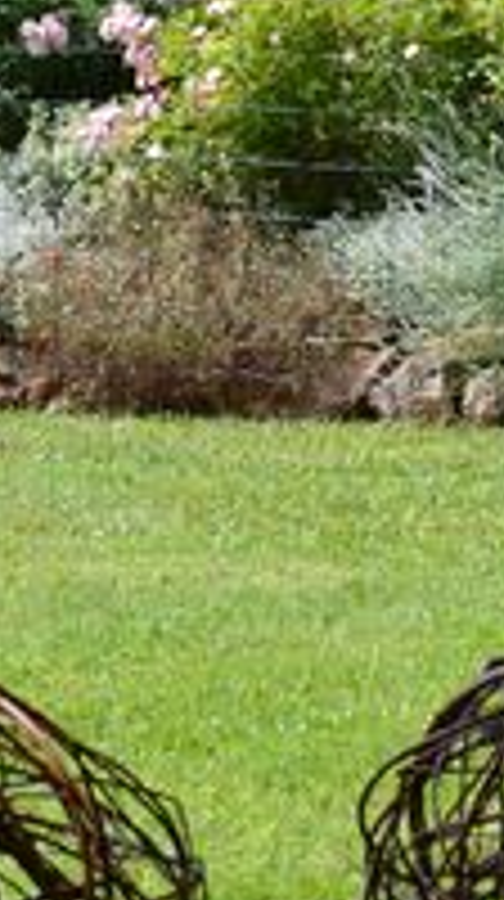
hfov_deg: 2.8
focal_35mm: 440
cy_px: 146
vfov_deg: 4.9
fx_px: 10489
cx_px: 351
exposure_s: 1/250
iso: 400
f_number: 10
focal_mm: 70
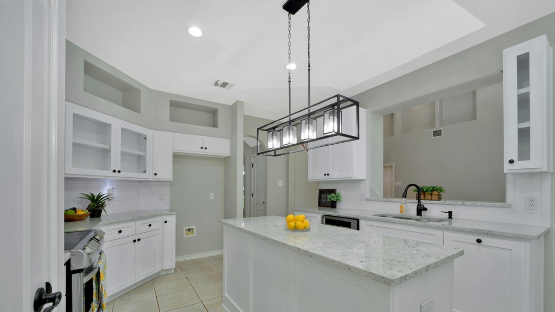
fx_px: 221
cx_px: 281
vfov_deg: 69.8
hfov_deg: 103.0
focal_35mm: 15
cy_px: 187
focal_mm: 14
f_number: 8
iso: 125
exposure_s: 1/60
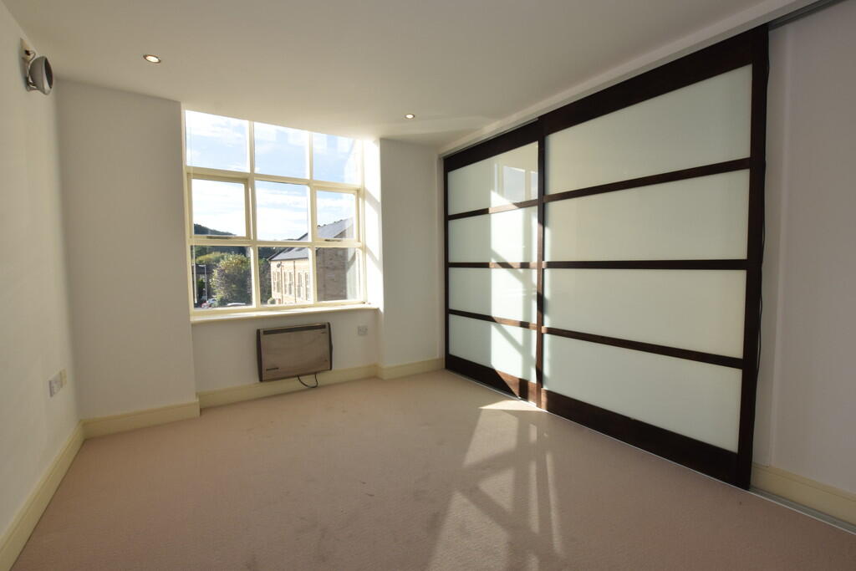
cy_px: 286
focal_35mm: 15
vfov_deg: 77.3
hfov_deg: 100.4
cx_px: 428
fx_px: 357
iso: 500
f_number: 11
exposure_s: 1/200
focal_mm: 10
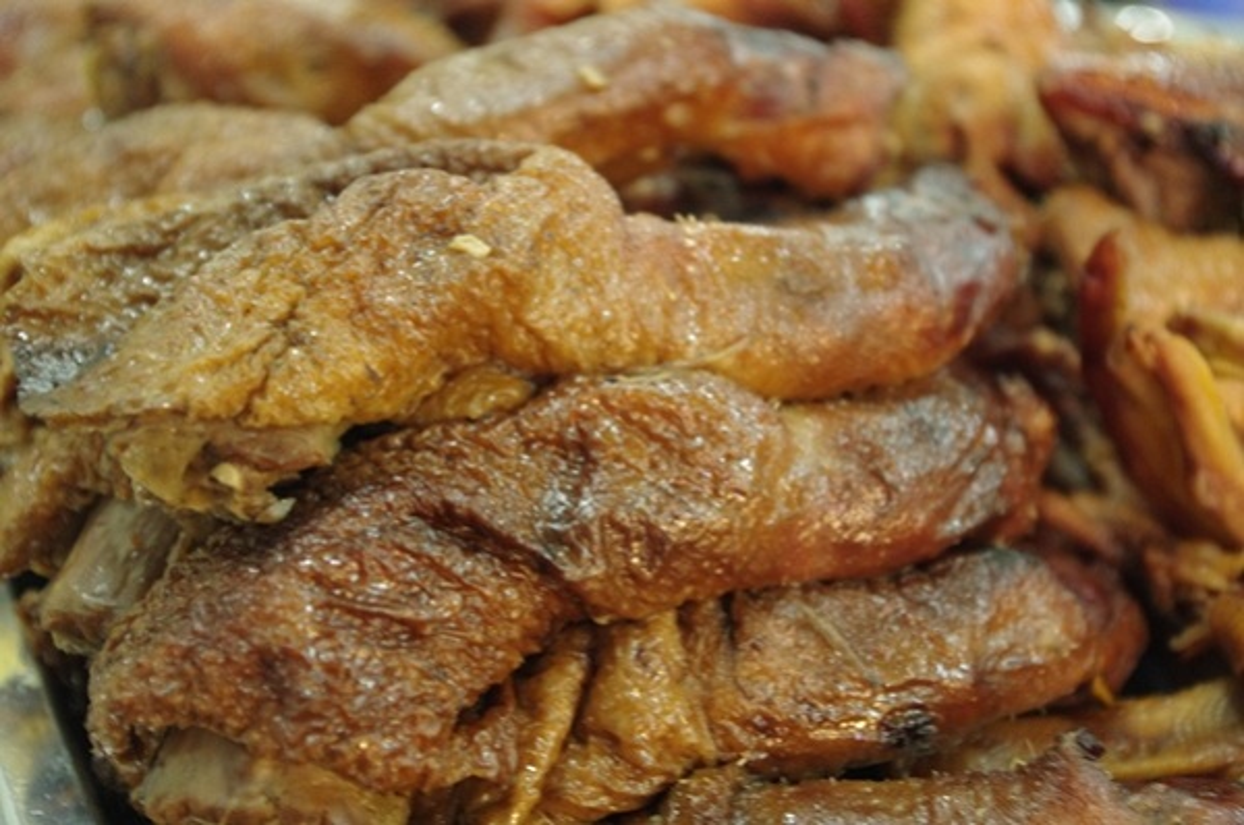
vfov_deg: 25.9
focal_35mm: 52
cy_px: 412
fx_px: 1794
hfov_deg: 38.2
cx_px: 622
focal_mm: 35
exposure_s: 1/10
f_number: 4.5
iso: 1600
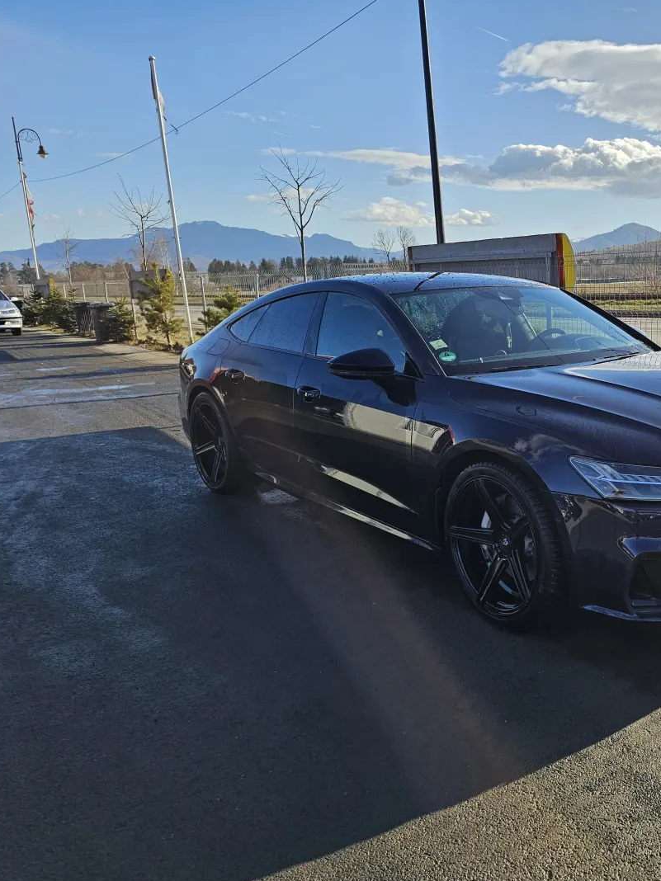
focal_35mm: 31
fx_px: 789
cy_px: 439
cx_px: 558
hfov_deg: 42.7
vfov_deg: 58.4
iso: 40
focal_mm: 6.3
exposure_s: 1/2000
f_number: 1.7
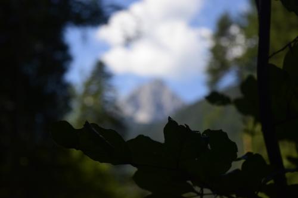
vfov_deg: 17.5
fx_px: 645
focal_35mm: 78
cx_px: 149
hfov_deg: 26.0
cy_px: 99
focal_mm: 52
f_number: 5.6
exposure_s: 1/4000
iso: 800
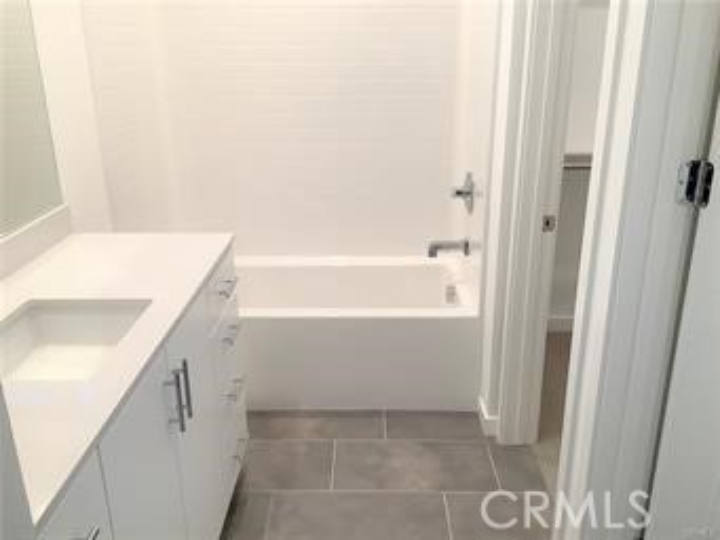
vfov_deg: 45.5
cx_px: 360
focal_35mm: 31
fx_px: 645
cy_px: 270
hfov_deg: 58.3
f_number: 2.4
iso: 80
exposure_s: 1/60
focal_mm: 3.3
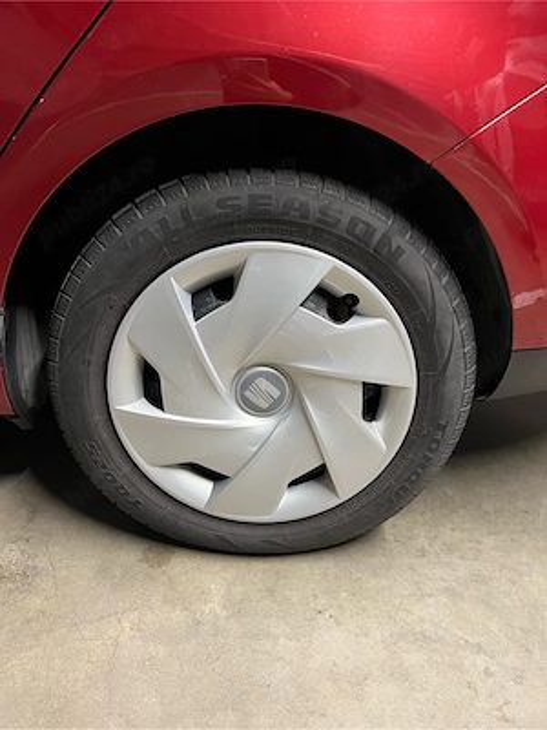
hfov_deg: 53.1
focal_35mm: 26
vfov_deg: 67.3
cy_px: 365
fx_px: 548
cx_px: 274
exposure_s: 1/50
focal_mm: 5.7
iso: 400
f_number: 1.5
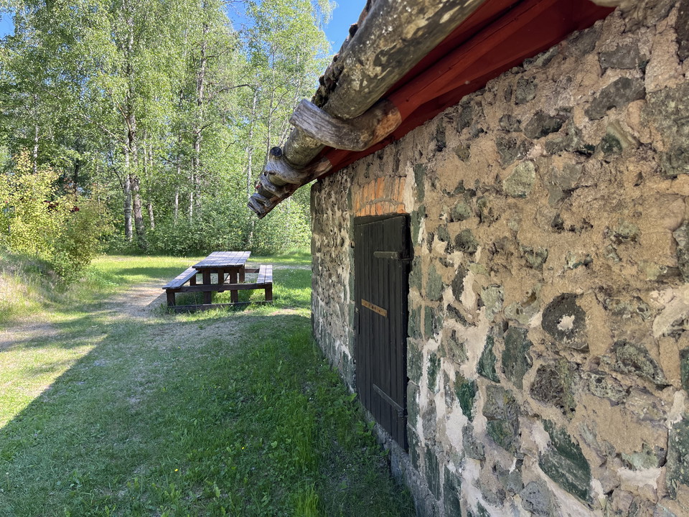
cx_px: 344
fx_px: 518
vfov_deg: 53.1
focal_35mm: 26
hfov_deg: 67.3
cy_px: 258
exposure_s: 1/668
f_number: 1.6
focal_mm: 5.1
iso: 50
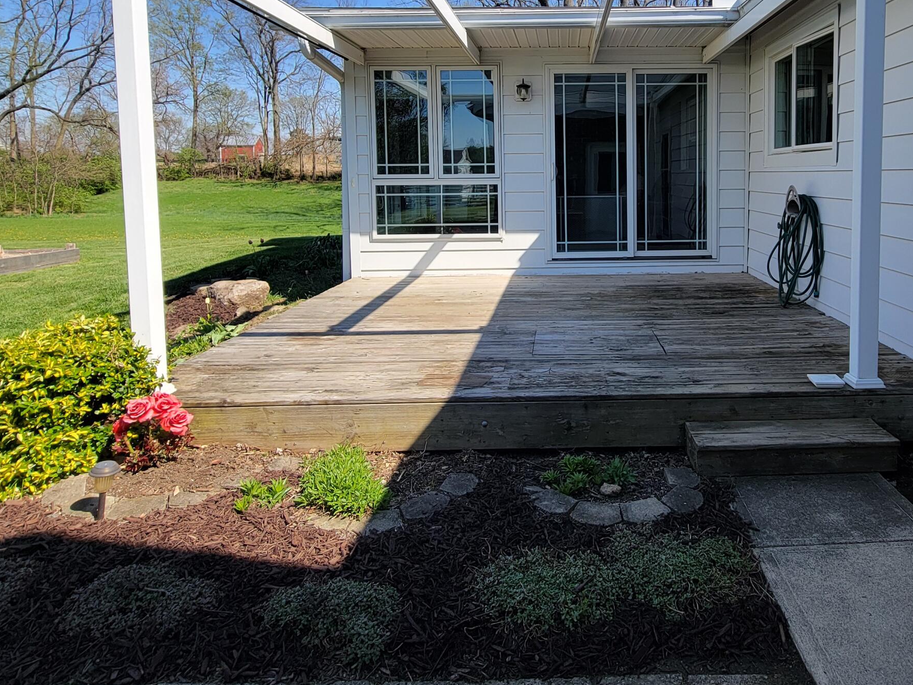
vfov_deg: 59.3
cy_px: 215
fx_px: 580
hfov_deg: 74.8
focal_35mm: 22
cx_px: 580
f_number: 2.2
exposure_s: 1/866
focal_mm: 2.2
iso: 50
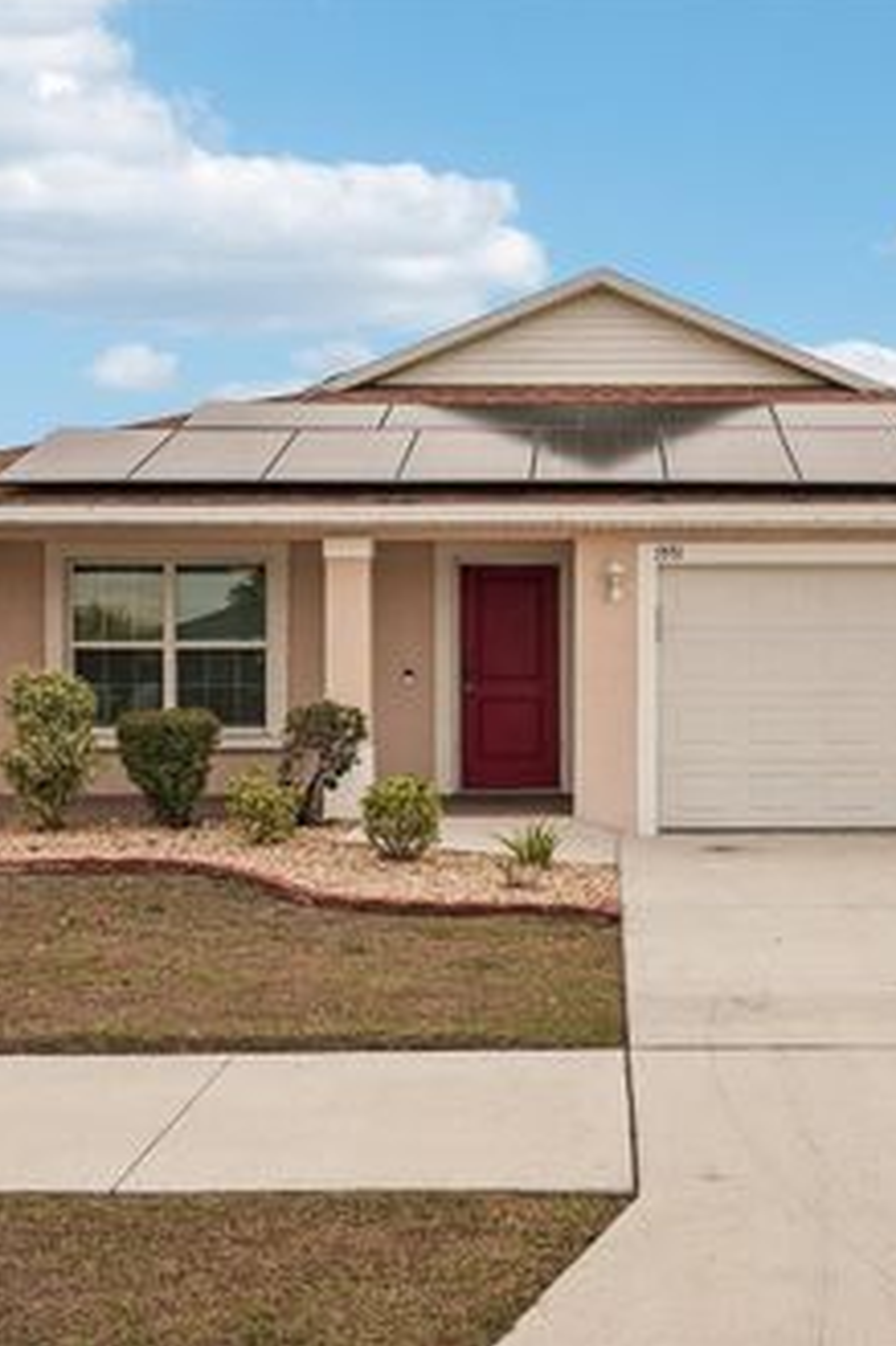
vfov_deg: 46.7
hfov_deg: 31.8
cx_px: 593
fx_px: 1561
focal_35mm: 42
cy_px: 669
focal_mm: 27.5
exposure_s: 1/800
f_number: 8
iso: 400
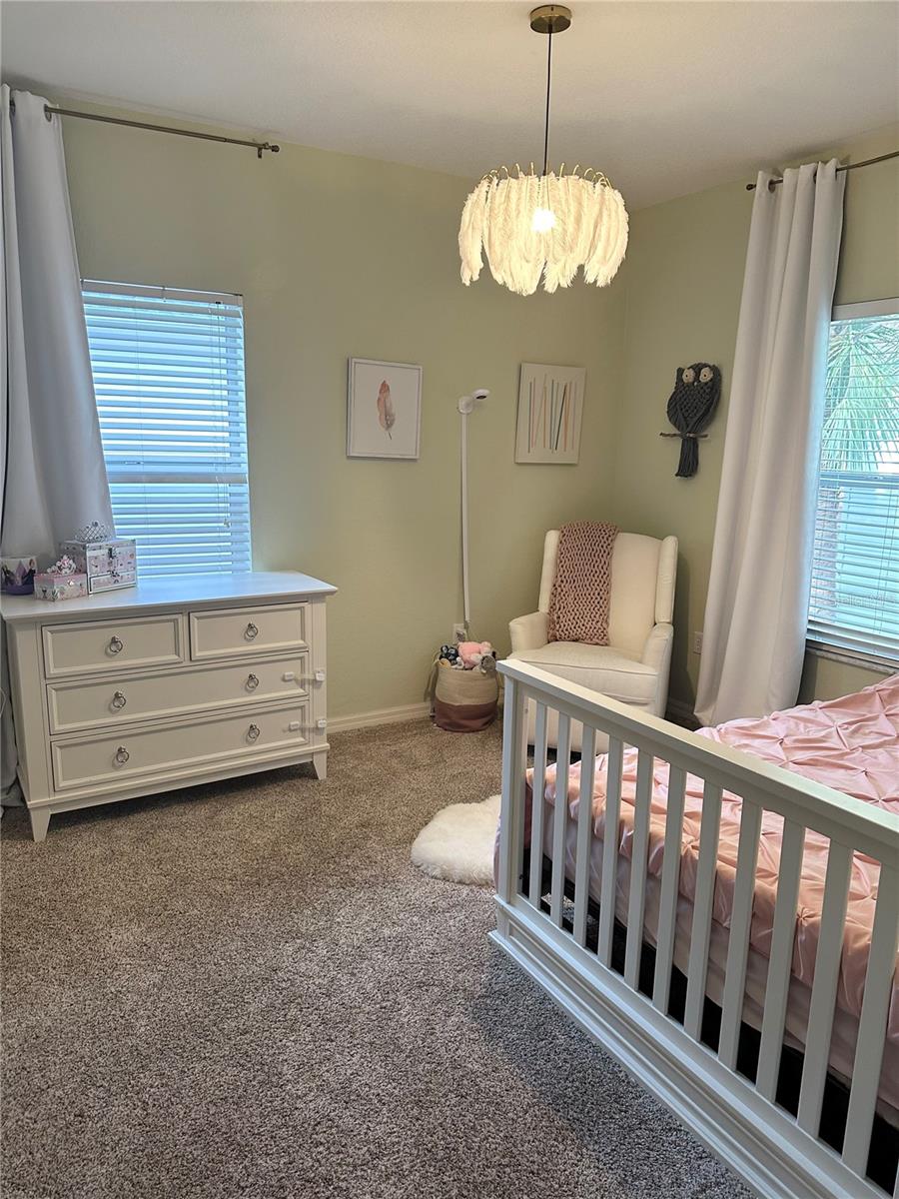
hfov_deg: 56.8
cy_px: 600
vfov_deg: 71.6
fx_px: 831
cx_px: 450
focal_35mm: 24
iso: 200
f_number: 1.78
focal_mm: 6.86
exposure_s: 1/60
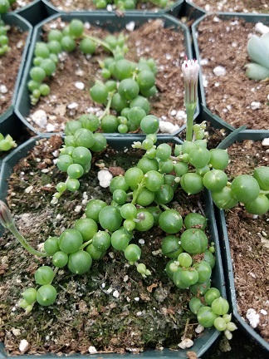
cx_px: 134
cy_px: 180
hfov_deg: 53.1
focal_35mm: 26
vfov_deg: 67.3
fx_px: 269
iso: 50
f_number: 1.7
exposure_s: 1/145
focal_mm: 4.2
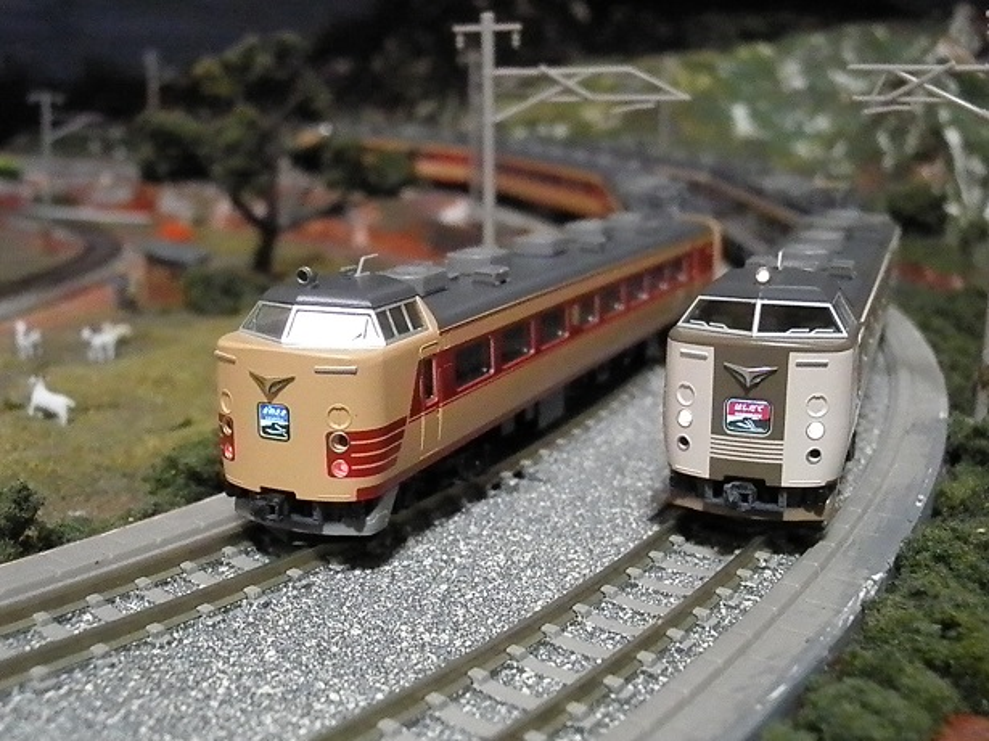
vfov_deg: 35.1
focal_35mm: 41
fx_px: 1171
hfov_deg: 45.8
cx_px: 494
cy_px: 370
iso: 3200
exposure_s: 1/60
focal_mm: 7.3
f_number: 3.9
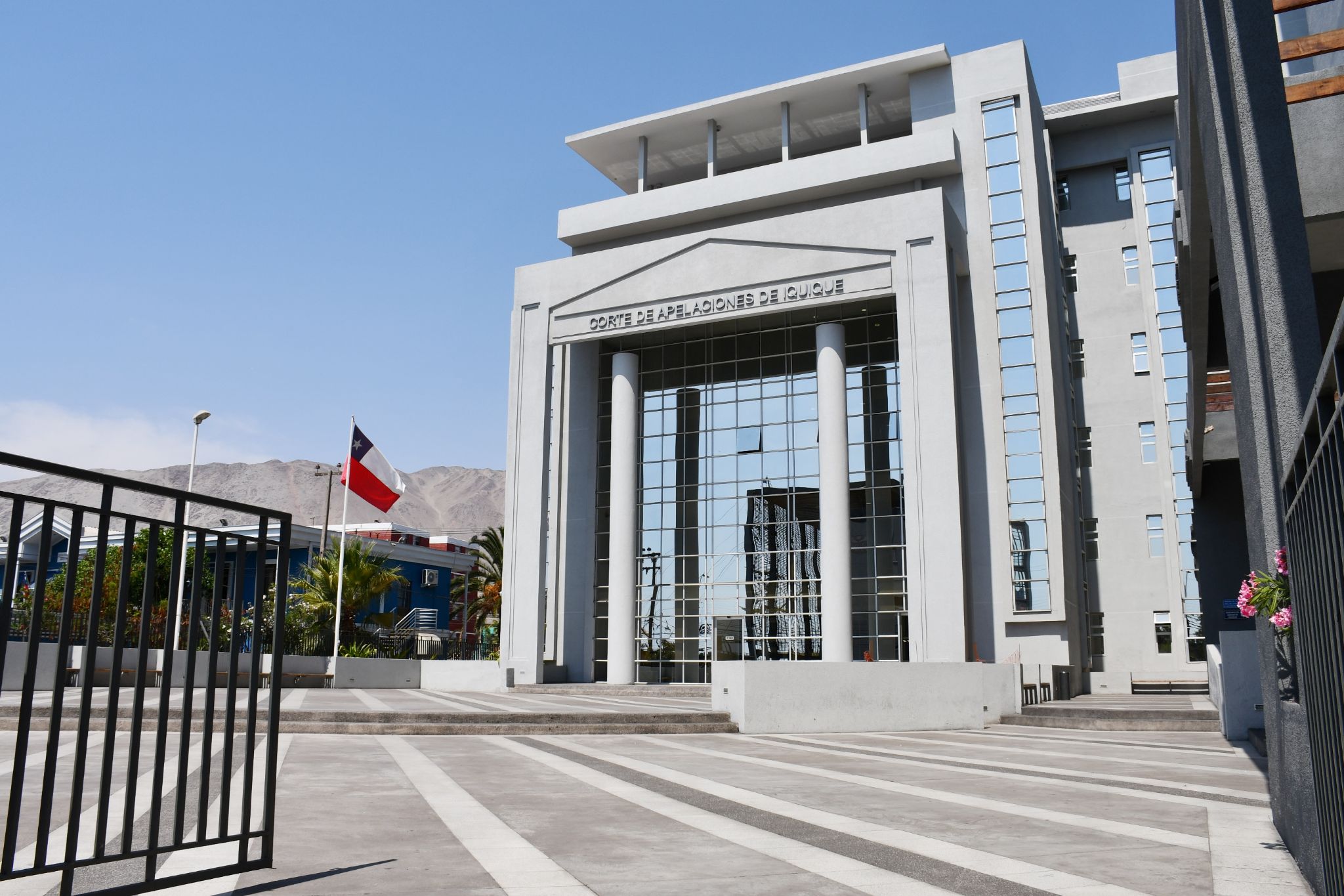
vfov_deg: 47.9
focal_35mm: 27
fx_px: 1008
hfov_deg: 67.4
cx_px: 672
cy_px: 448
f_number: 10
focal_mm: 18
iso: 100
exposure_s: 1/400
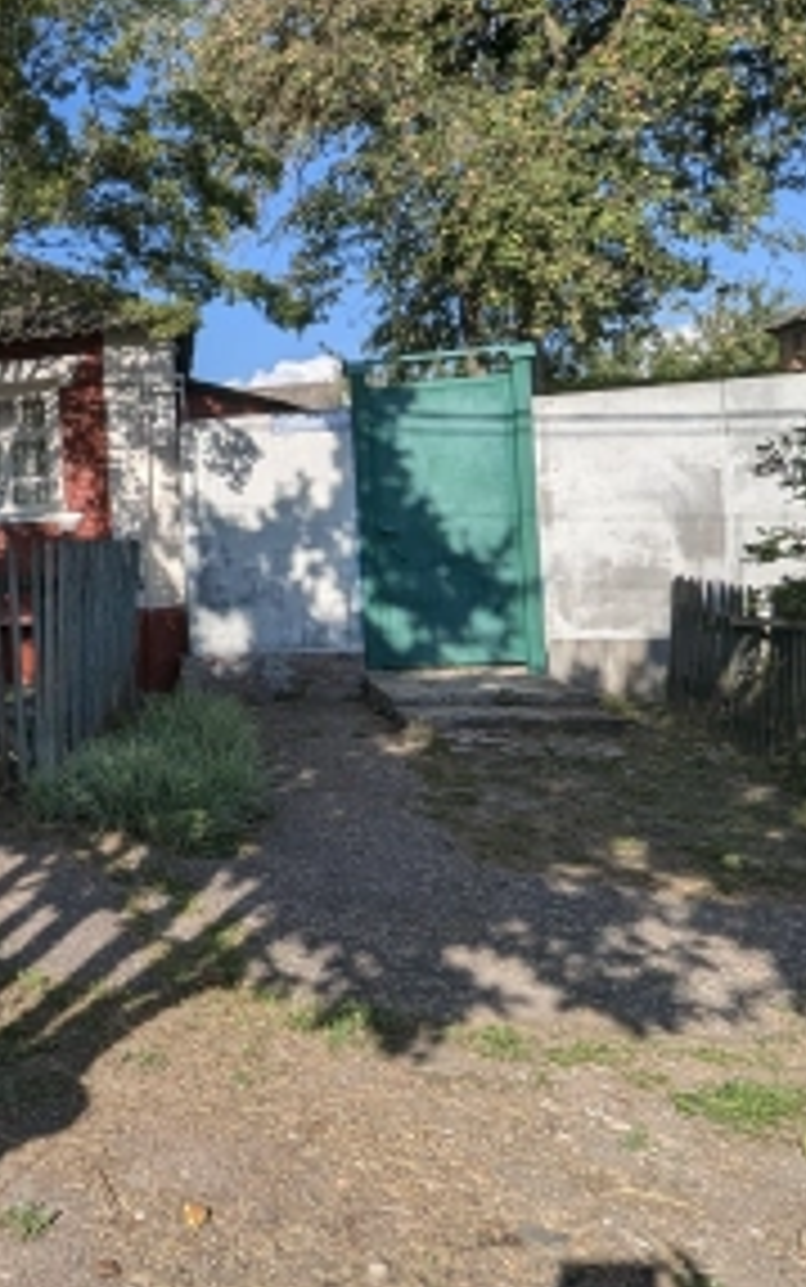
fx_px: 1053
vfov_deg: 62.8
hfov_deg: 33.8
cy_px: 603
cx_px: -162
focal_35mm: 30
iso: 46
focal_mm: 1.95
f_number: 2.2
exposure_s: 1/1842
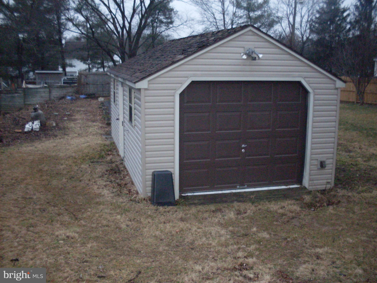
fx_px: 414
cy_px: 142
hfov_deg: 49.0
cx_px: 188
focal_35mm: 38
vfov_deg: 37.7
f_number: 2.8
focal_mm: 6.3
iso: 240
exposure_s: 1/45
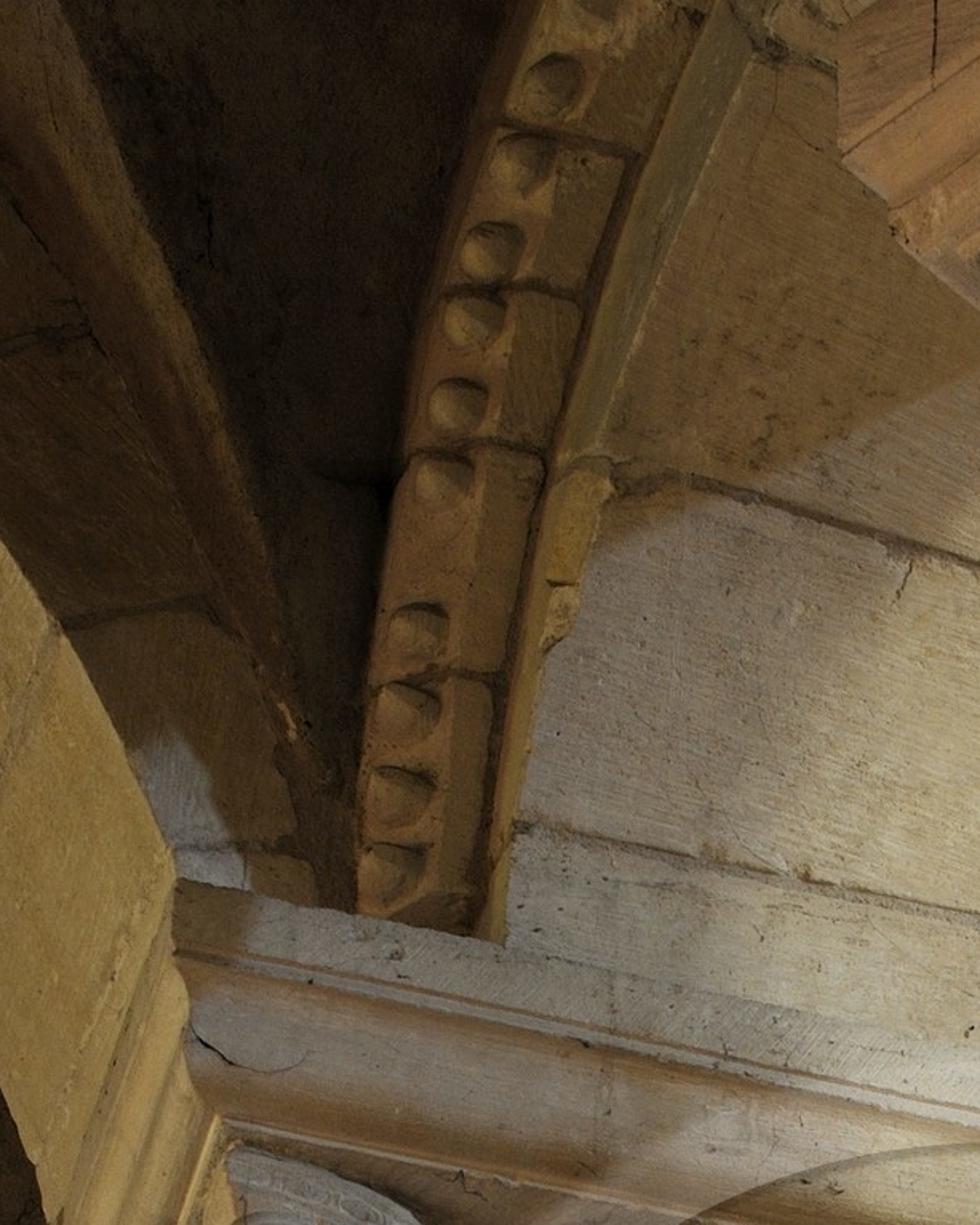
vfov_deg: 9.1
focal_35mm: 206
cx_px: 1001
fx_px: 7467
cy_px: 1810
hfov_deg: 7.5
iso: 400
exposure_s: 1.3
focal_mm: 70
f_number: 11
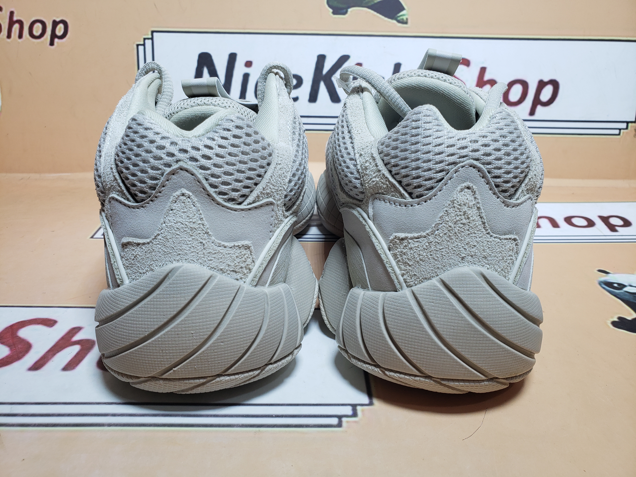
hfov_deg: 67.3
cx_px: 318
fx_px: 478
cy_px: 238
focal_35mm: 26
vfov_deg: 53.1
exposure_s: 1/214
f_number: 2.4
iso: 50
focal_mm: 4.3
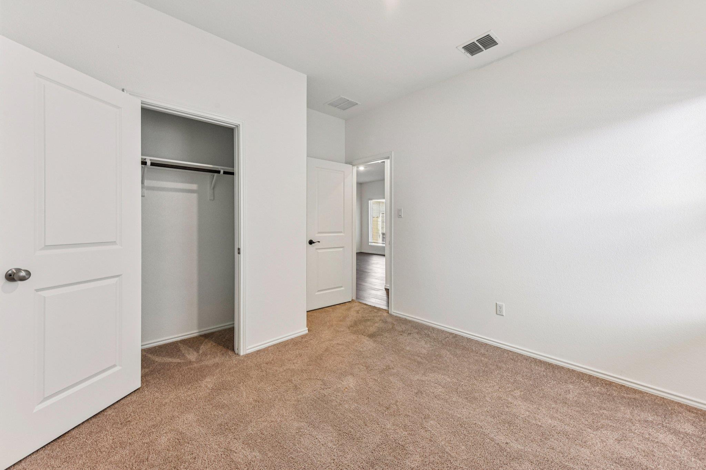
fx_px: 275
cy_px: 235
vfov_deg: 81.2
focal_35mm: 14
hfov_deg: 104.3
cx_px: 353
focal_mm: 14
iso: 400
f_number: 8
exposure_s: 1/15
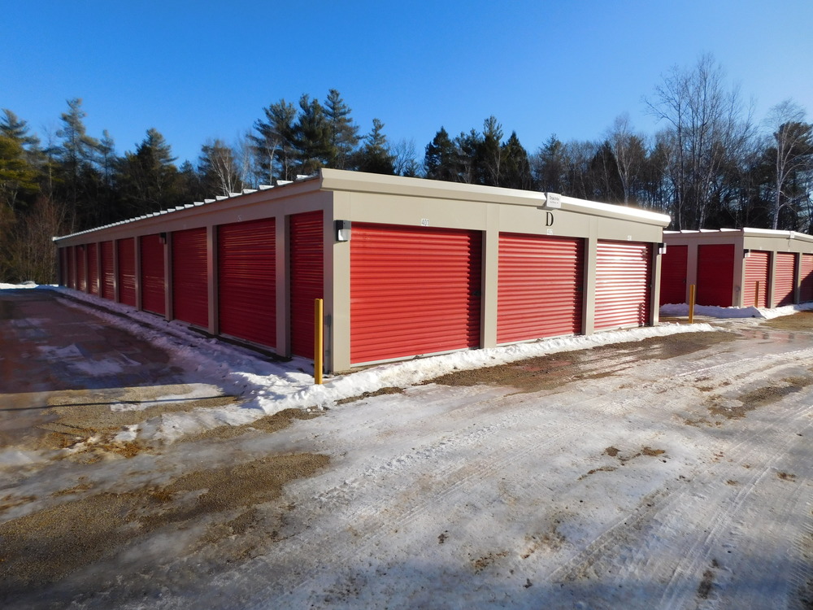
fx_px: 540
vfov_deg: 58.9
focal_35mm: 23
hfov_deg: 73.9
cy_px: 305
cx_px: 406
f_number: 6
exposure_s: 1/500
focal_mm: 4
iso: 125
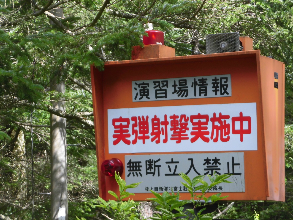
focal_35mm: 139
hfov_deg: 14.2
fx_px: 1177
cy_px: 110
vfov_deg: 10.7
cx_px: 146
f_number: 5.2
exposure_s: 1/160
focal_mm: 24.81
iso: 125
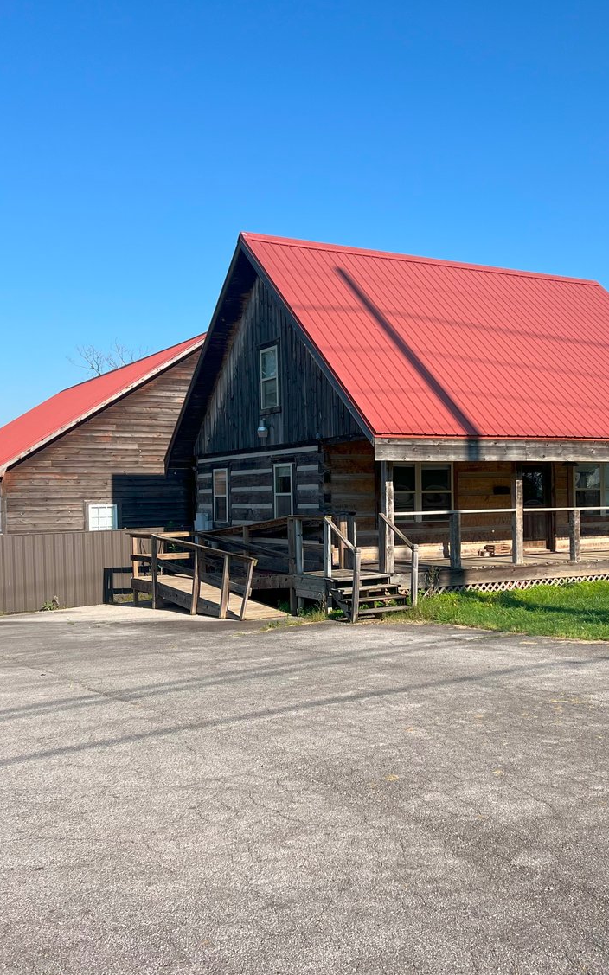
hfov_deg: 34.1
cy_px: 489
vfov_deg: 52.8
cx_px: 403
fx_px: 983
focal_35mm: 37
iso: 50
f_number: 1.5
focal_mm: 5.7
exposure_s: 1/3460
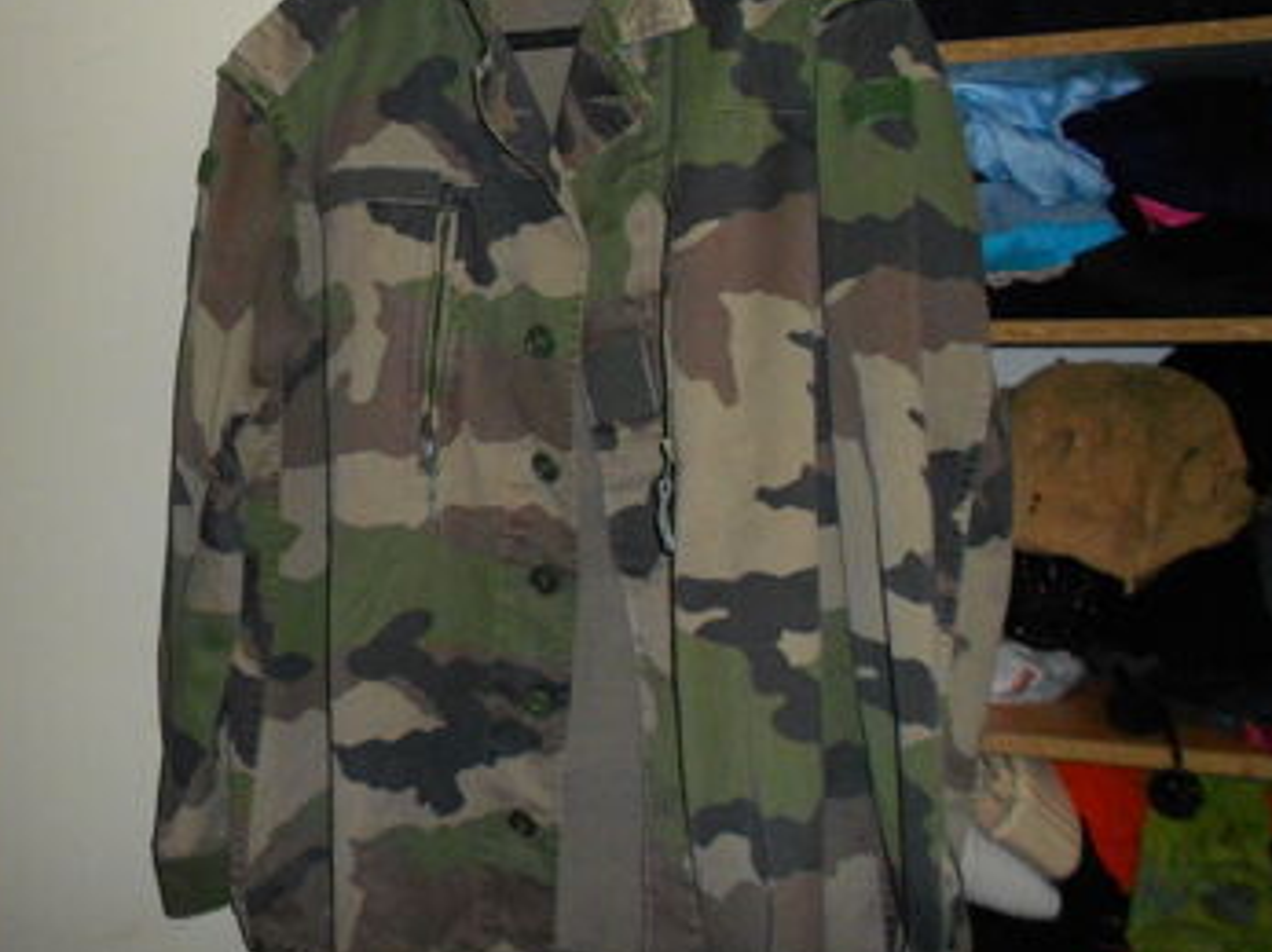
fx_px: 1322
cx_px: 425
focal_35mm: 36
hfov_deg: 50.5
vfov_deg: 39.6
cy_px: 432
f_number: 8
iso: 400
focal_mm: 4.6
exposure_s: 1/25
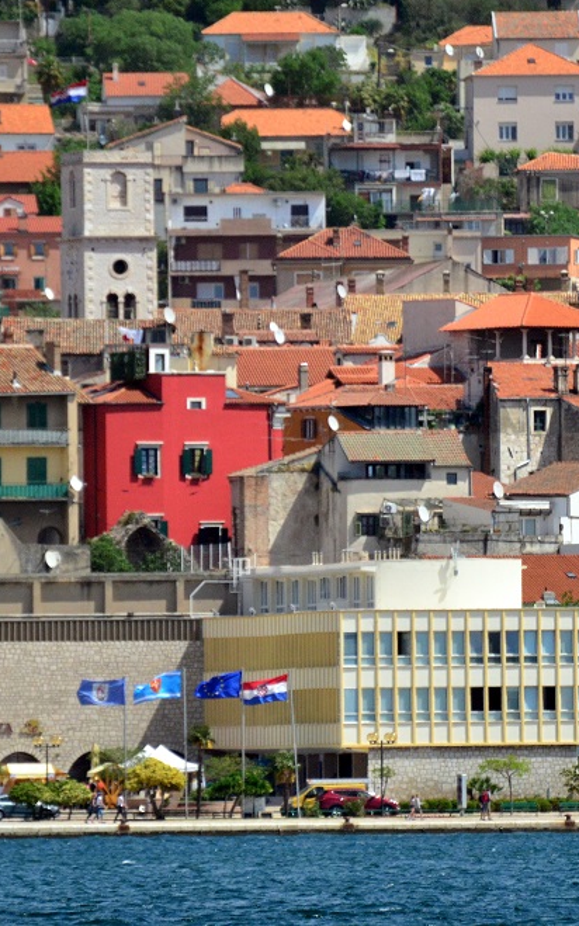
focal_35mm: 694
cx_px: 442
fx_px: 17518
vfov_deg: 3.0
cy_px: 463
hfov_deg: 1.9
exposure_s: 1/8000
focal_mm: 300
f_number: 5.6
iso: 1600
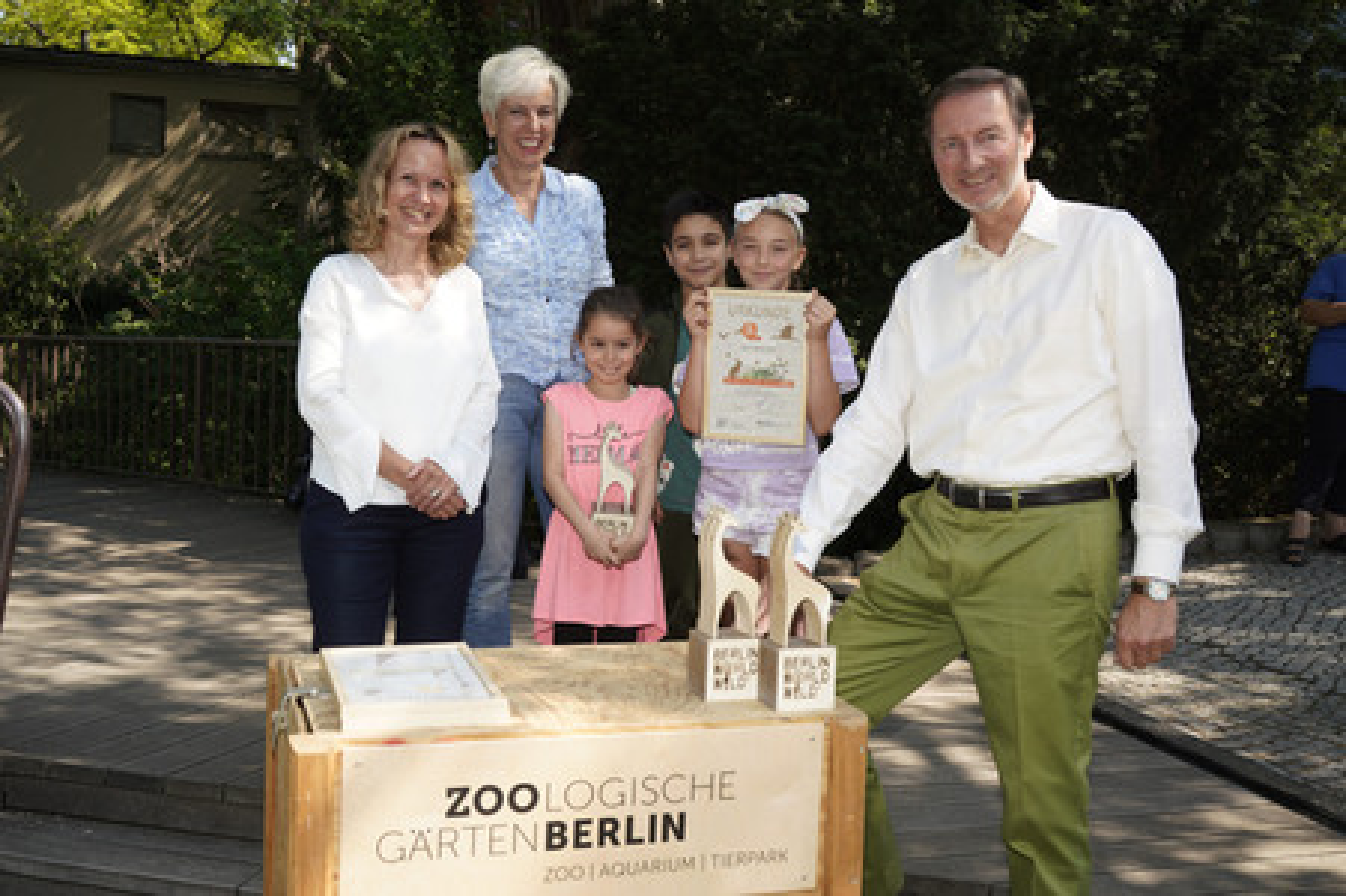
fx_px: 1308
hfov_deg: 54.5
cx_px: 673
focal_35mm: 35
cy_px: 448
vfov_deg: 37.8
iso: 125
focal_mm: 35
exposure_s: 1/125
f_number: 8
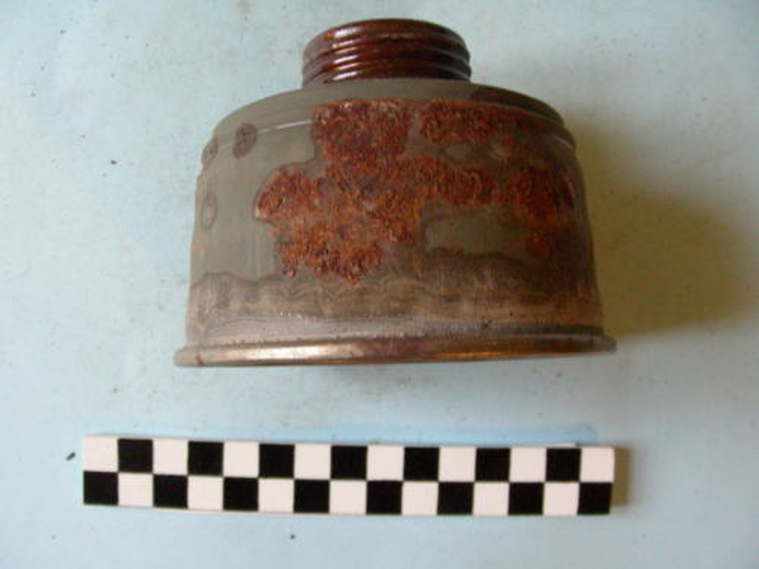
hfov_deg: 49.0
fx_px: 833
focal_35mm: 38
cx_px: 380
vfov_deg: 37.7
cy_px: 284
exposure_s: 1/15.2
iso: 400
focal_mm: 6.3
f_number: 3.5
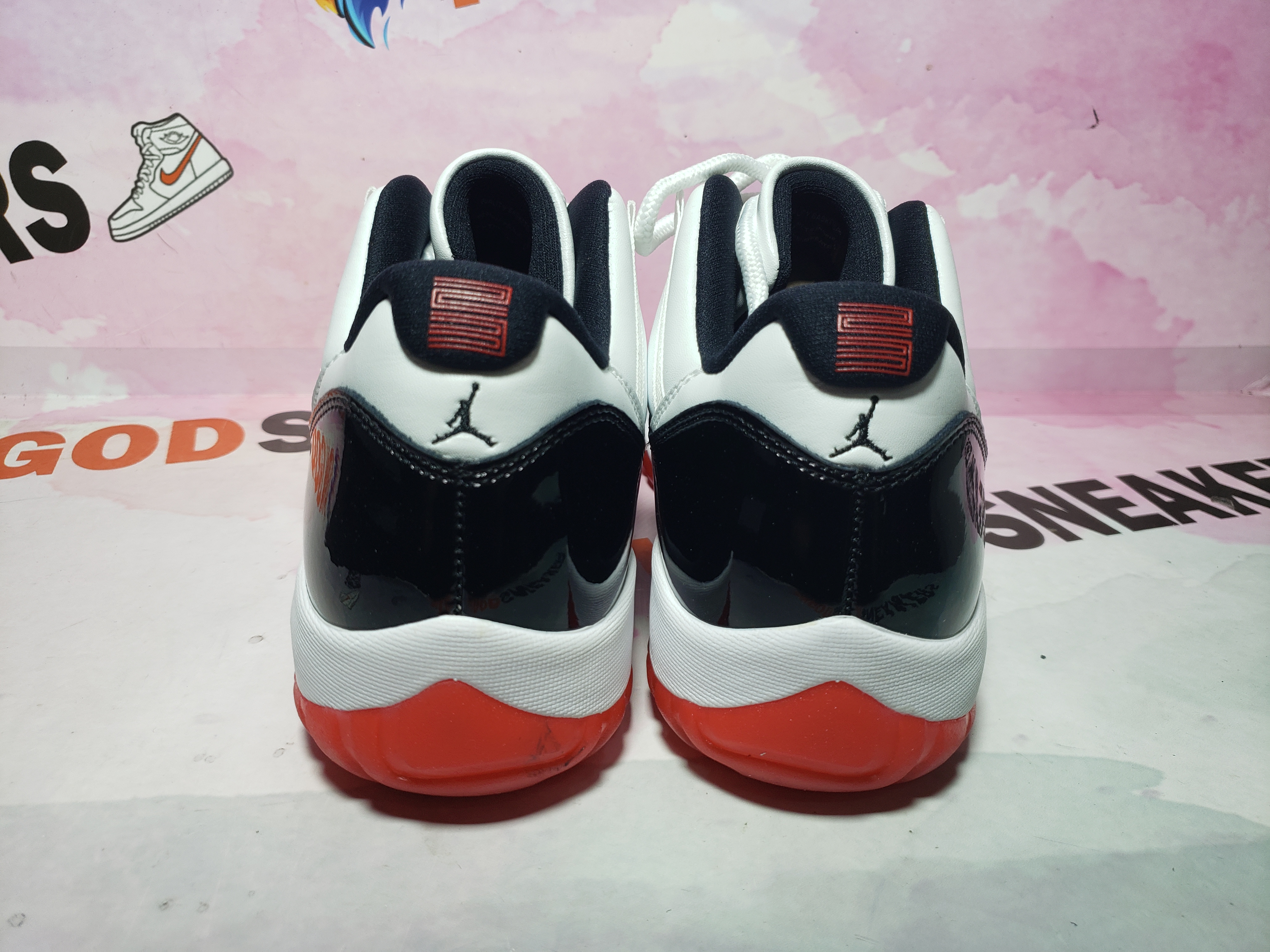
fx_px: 954
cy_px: 476
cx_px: 635
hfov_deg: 67.3
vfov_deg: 53.1
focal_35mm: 26
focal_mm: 4.3
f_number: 1.5
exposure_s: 1/419
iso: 50
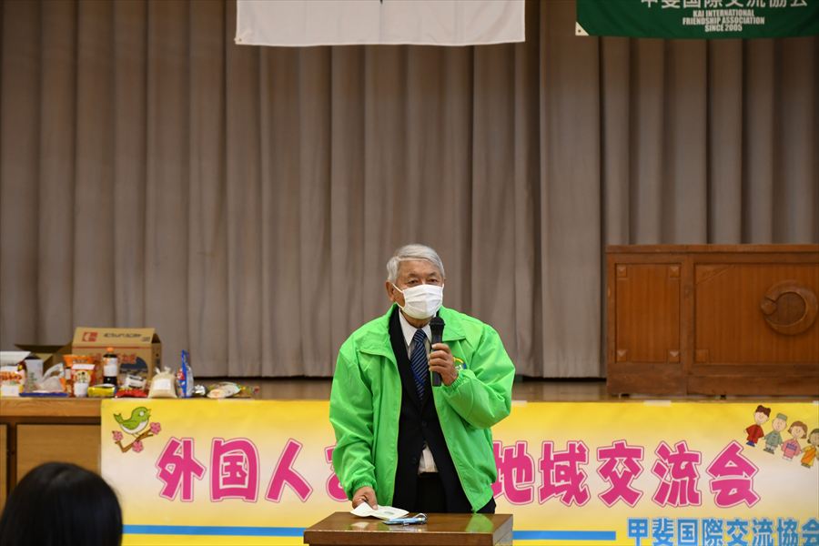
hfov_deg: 17.1
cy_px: 273
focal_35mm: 120
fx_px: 2730
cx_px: 410
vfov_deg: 11.4
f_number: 5.3
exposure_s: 1/125
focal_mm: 80
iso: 1250
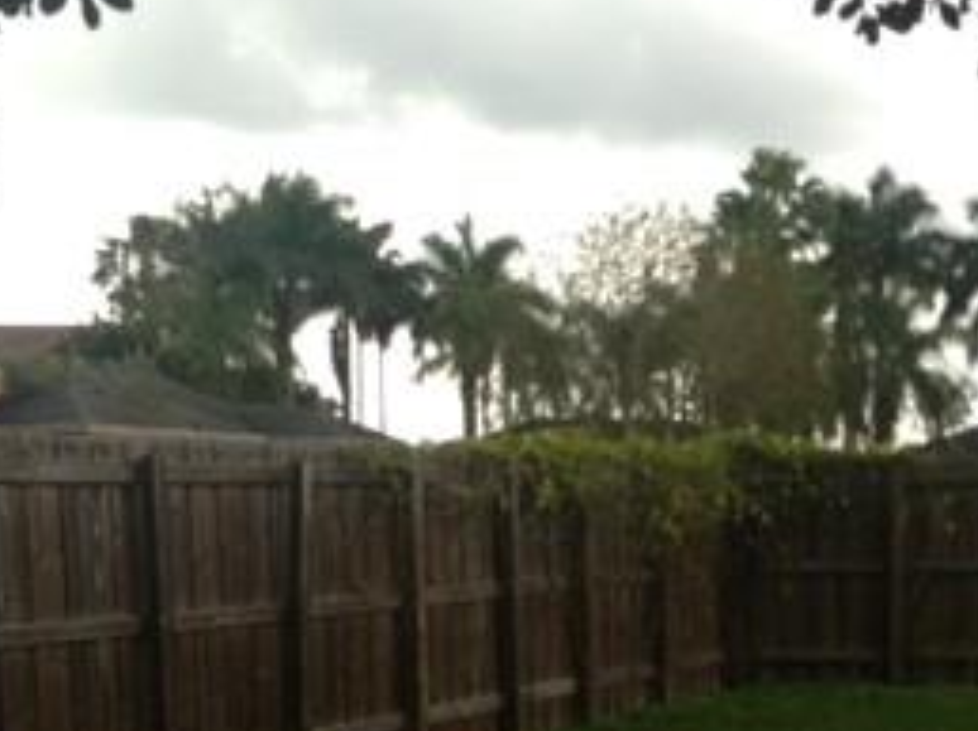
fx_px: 2315
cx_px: 944
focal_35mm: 82
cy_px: 788
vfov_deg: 17.4
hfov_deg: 23.0
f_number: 2.4
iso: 50
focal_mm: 4.12
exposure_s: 1/211
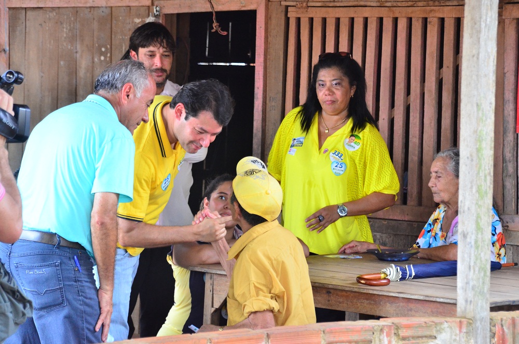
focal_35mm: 117
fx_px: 1683
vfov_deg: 11.7
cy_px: 172
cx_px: 260
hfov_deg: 17.5
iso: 2000
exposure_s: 1/200
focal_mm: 78
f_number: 5.3
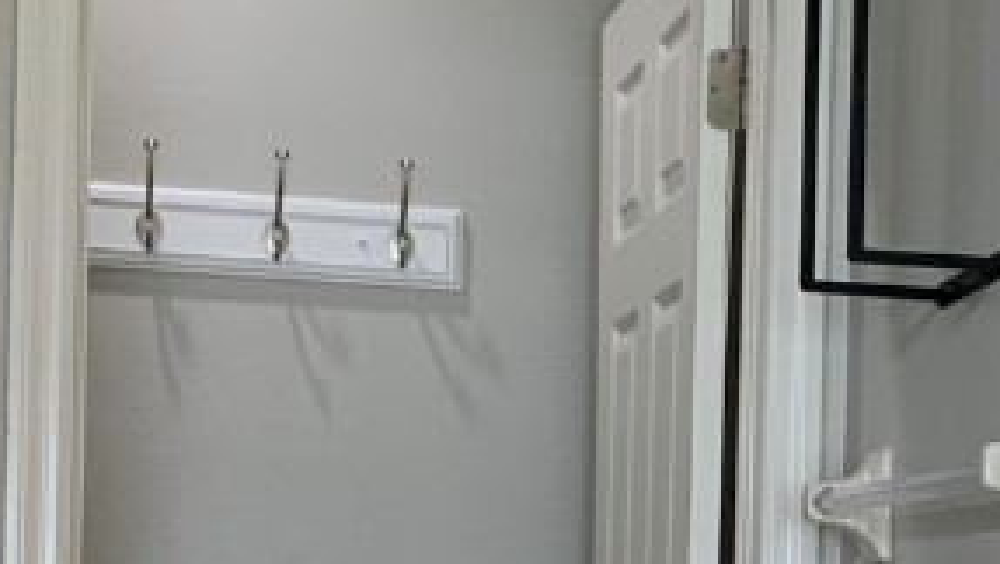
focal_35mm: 101
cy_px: 714
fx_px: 2680
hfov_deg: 20.7
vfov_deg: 11.7
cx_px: 906
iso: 80
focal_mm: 4.25
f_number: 1.8
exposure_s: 1/60
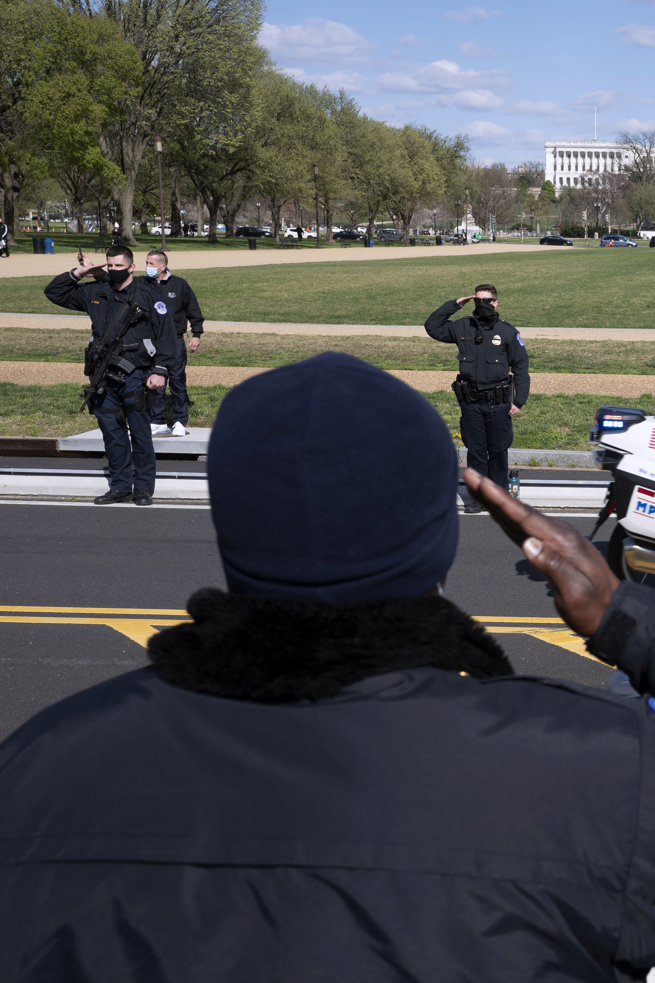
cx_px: 716
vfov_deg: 36.2
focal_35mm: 55
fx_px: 1501
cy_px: 477
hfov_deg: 23.2
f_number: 8
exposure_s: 1/320
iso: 125
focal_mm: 35
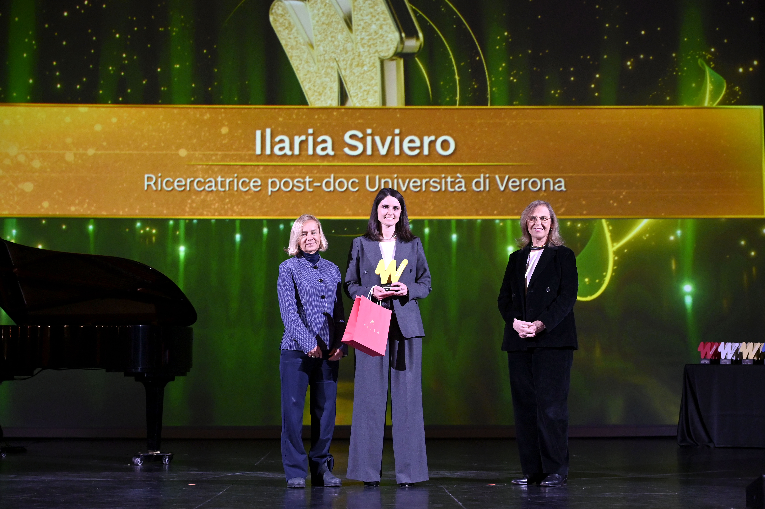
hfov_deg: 33.4
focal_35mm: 60
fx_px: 1274
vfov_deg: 22.6
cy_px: 254
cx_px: 382
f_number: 4
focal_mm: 60
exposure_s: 1/160
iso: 4000
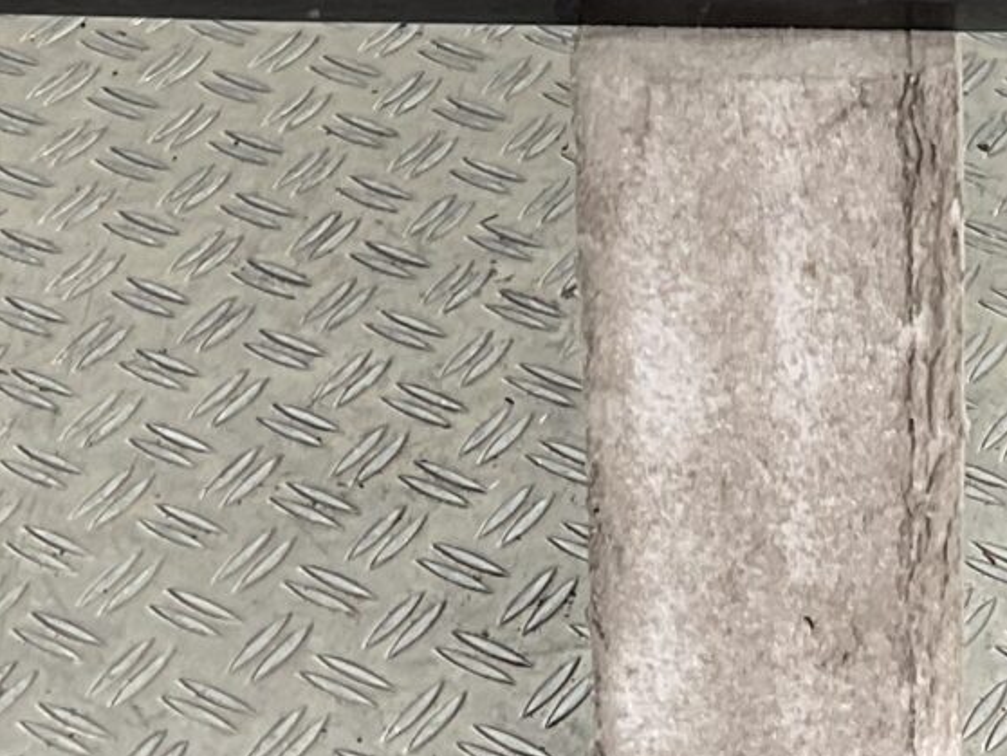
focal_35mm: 133
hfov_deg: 14.7
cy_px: -563
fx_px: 3871
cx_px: 805
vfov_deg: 10.5
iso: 16
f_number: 1.8
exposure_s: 1/111
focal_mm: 3
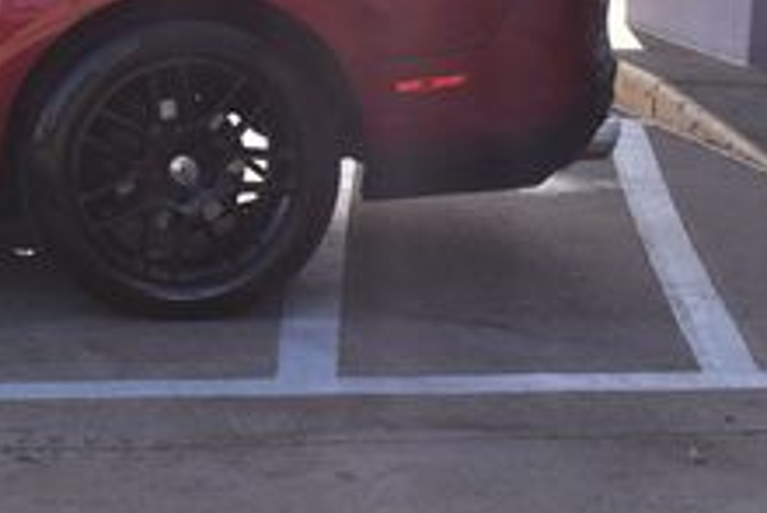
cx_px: -307
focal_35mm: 122
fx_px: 2601
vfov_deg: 11.1
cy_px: -45
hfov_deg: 15.7
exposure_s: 1/320
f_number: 11
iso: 400
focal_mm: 28
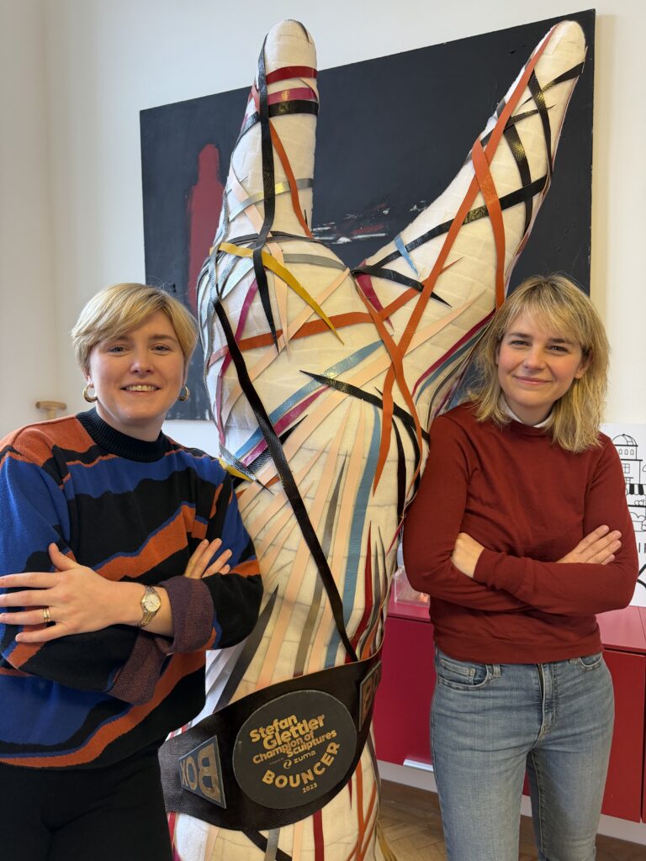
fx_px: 597
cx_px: 323
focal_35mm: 24
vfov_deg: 71.6
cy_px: 430
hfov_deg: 56.8
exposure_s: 1/99
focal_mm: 6.76
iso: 200
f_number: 1.78
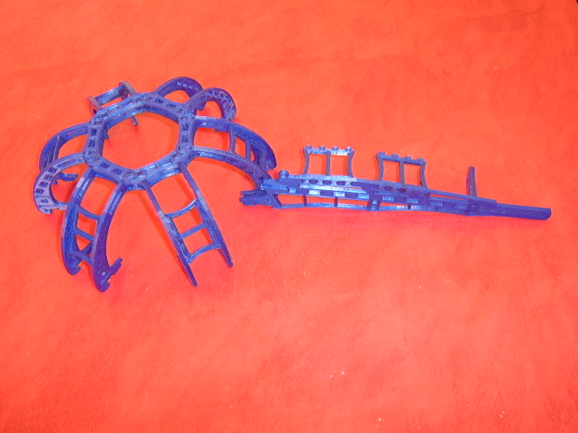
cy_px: 216
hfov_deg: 56.8
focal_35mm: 32
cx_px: 284
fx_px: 534
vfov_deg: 44.2
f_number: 2.7
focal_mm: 8.13
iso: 200
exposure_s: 1/30
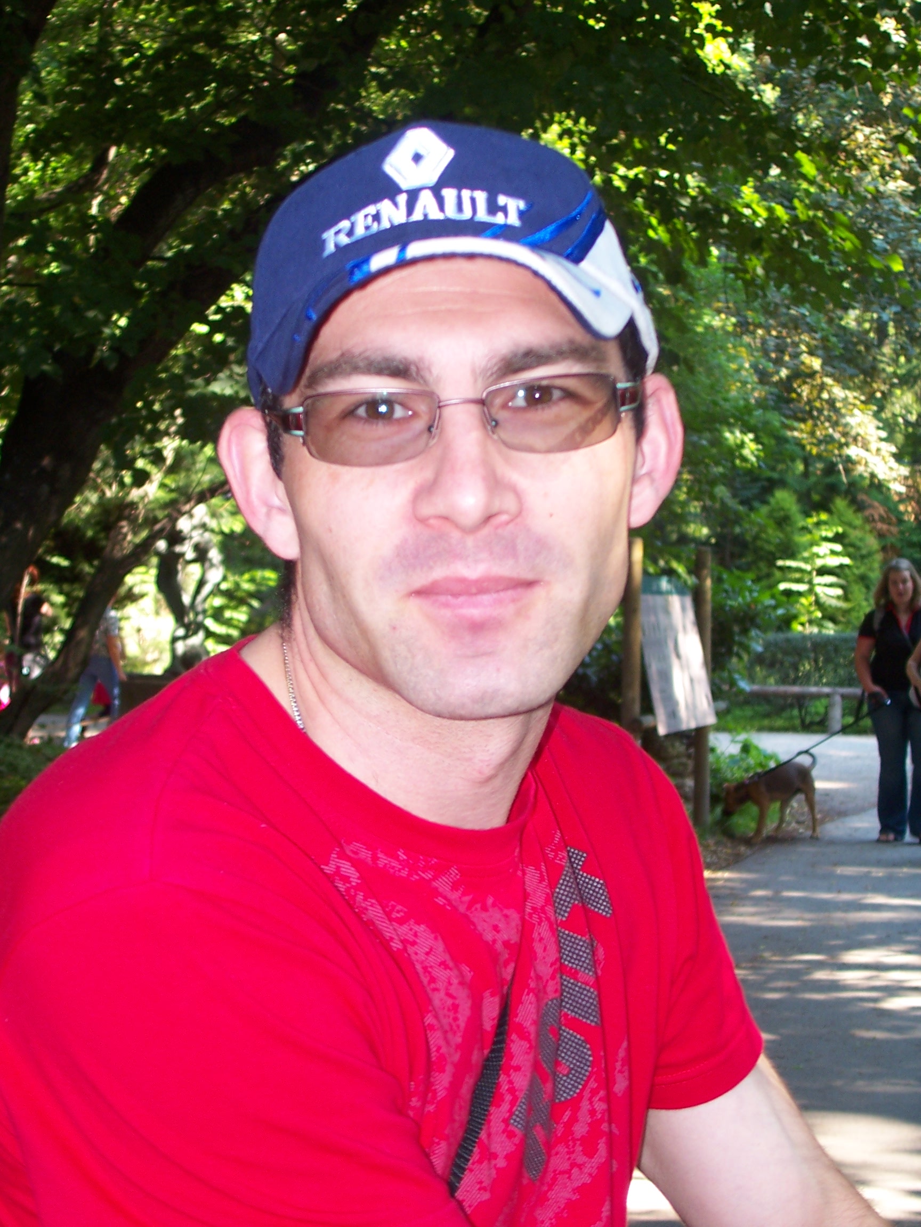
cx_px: 460
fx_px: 2554
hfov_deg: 20.4
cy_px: 614
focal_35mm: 72
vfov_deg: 27.0
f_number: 3.4
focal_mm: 12.3
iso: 80
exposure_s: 1/45
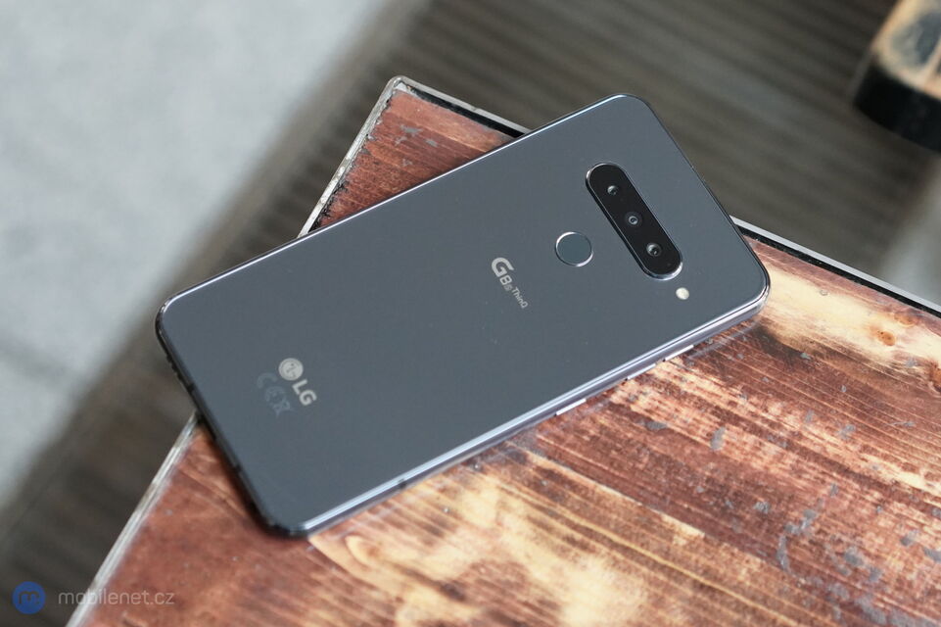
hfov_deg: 36.3
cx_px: 470
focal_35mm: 55
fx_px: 1437
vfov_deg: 24.6
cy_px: 314
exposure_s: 1/800
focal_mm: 55
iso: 4000
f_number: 3.5
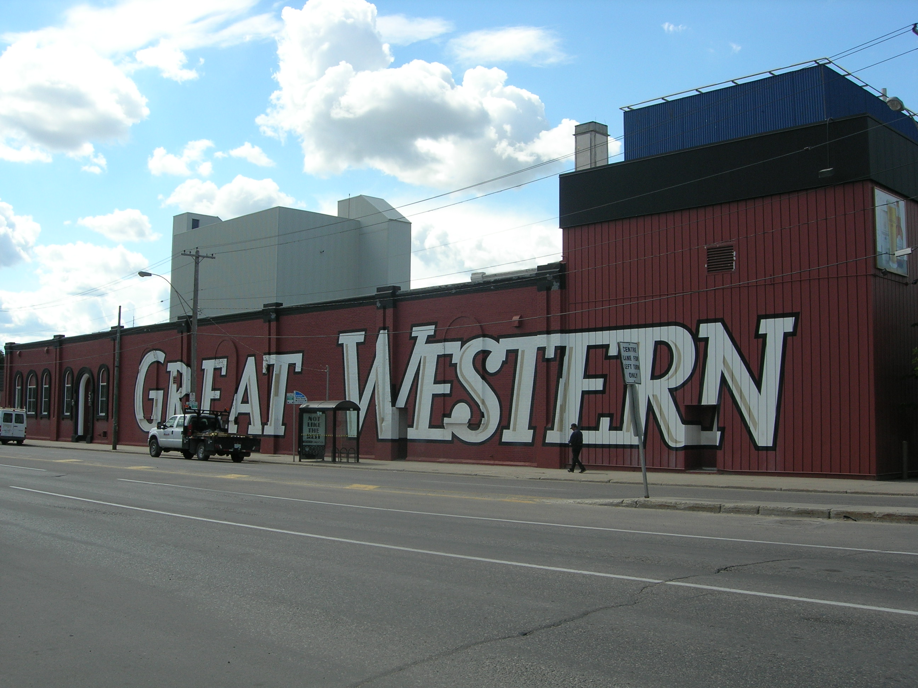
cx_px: 459
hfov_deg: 49.0
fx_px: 1008
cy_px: 344
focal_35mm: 38
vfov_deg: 37.7
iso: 64
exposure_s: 1/558
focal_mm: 7.8
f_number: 4.8
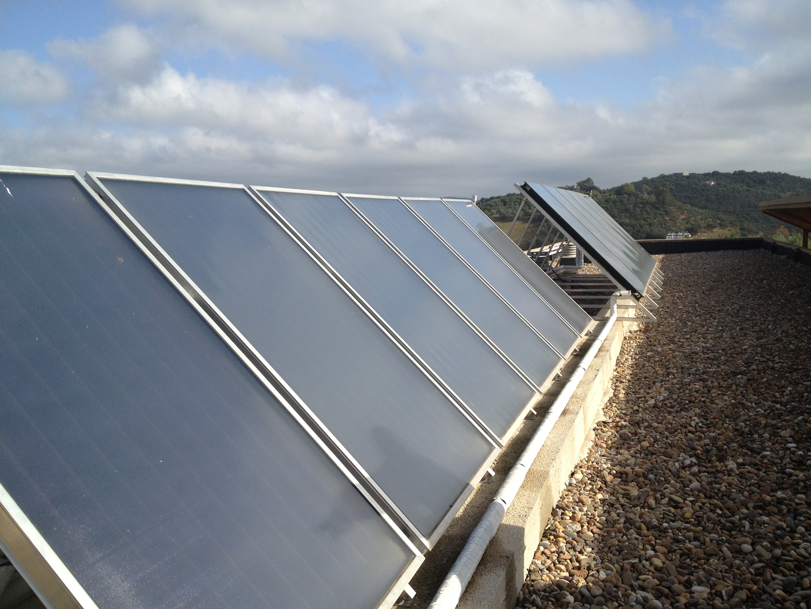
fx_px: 820
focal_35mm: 35
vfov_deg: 40.7
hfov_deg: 52.6
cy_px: 304
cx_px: 406
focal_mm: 4.28
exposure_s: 1/1623
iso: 50
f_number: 2.4
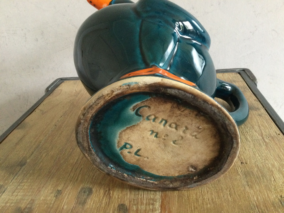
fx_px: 254
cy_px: 106
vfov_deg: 45.4
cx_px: 142
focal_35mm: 31
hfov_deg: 58.4
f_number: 2.4
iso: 200
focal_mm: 3.3
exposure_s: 1/20
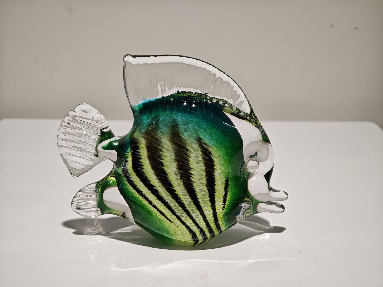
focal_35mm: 70
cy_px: 144
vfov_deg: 21.0
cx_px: 192
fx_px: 774
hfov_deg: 27.8
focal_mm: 11.5
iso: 250
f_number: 1.8
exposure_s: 1/100
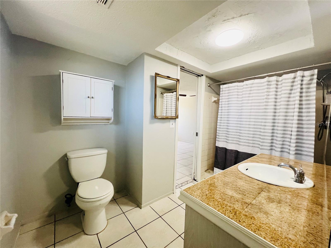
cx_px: 166
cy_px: 124
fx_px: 124
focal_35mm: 13
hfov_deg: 106.2
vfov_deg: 89.9
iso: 250
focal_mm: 1.57
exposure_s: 1/120
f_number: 1.8
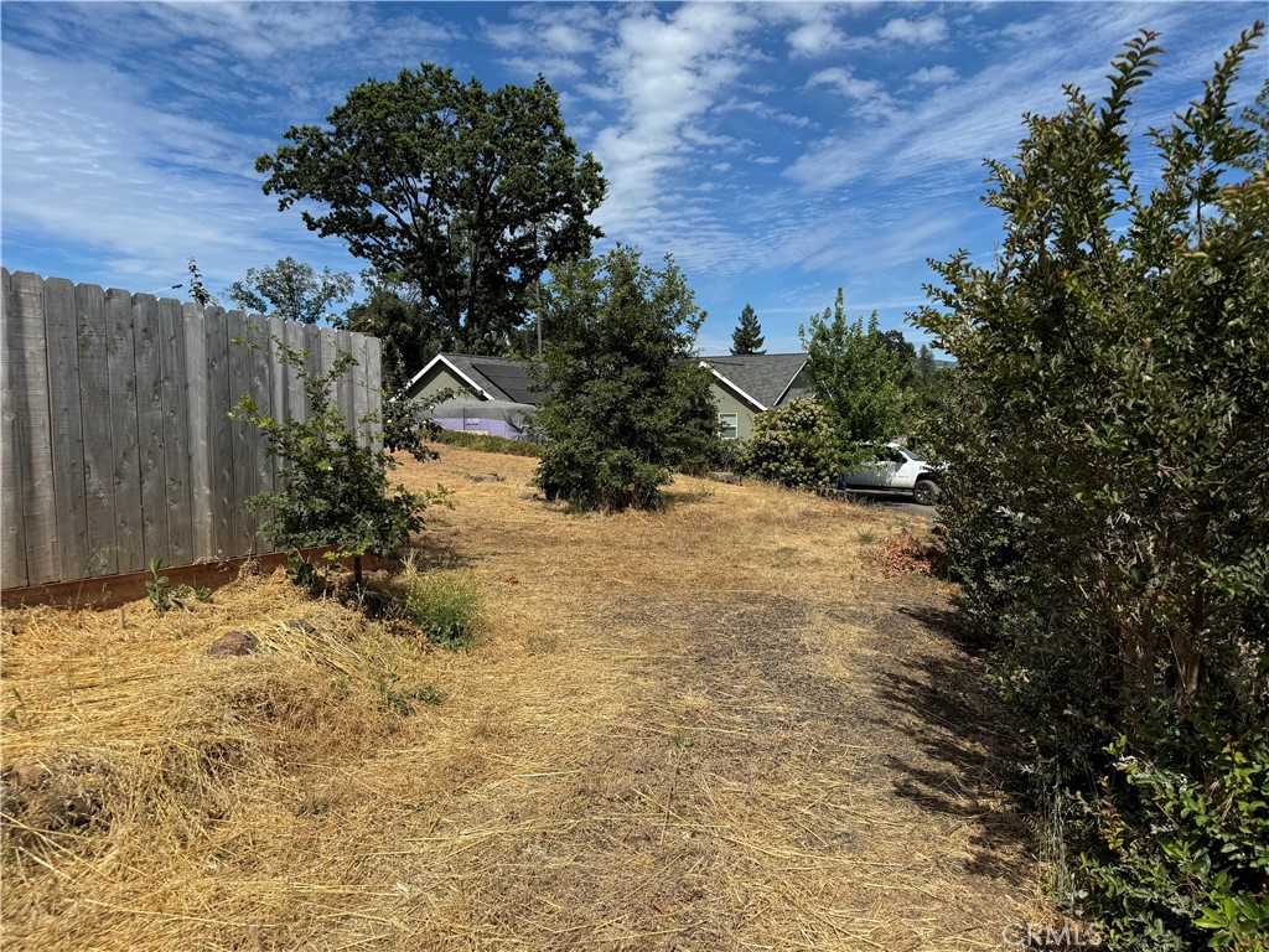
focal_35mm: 24
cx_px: 634
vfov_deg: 56.8
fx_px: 880
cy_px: 476
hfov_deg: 71.6
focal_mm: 6.76
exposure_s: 1/5814
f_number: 1.78
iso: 80
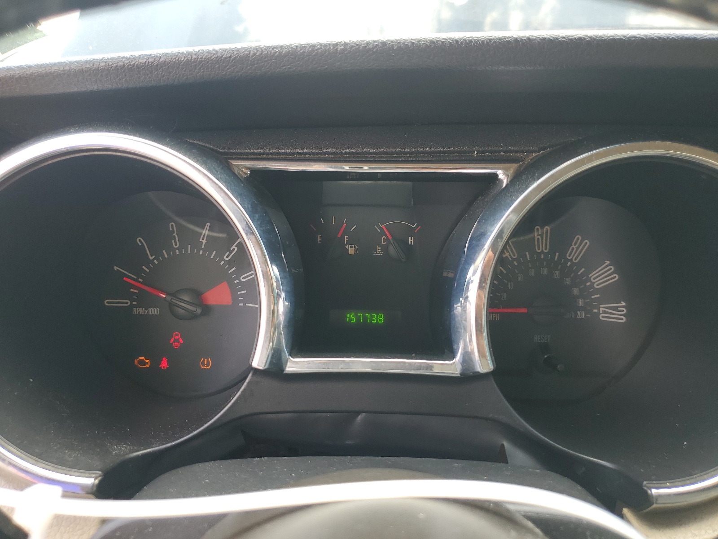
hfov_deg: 67.3
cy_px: 270
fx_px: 539
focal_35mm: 26
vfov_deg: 53.1
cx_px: 359
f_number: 1.5
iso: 52
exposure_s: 1/120
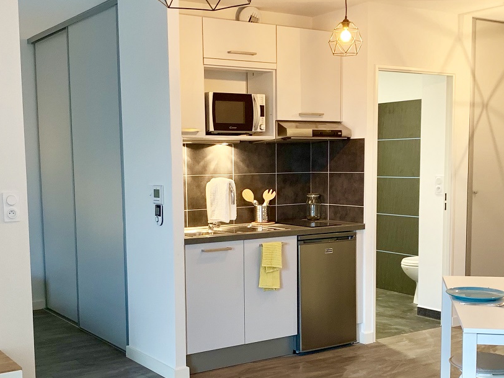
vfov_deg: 30.1
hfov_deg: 39.7
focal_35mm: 48
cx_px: 234
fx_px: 699
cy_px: 245
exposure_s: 1/50
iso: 160
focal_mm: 4.25
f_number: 1.8
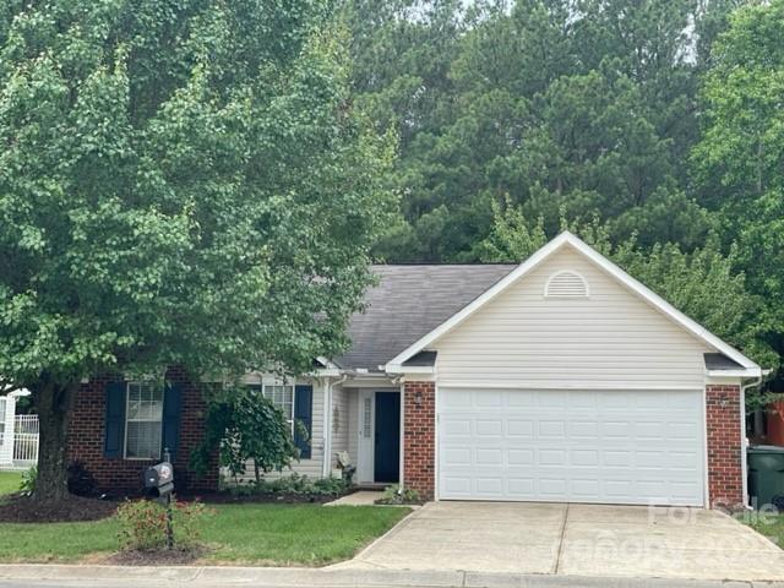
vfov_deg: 28.0
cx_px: 392
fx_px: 1178
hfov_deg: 36.8
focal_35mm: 52
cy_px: 294
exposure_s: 1/648
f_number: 2
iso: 32
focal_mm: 6
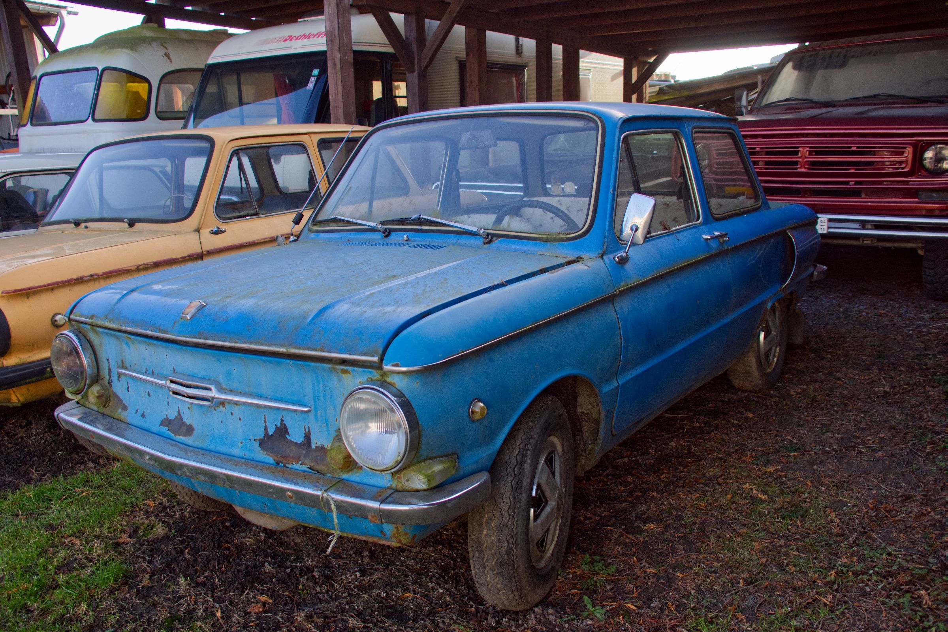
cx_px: 474
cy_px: 316
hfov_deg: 61.9
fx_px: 790
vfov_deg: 43.6
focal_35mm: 30
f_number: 4.5
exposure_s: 1/400
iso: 400
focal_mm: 20
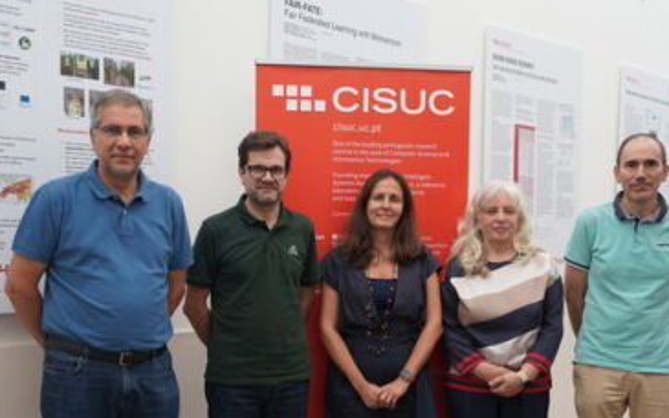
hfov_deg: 38.9
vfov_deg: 24.6
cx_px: 332
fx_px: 948
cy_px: 304
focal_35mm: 52
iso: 1000
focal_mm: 31
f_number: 4
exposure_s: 1/160
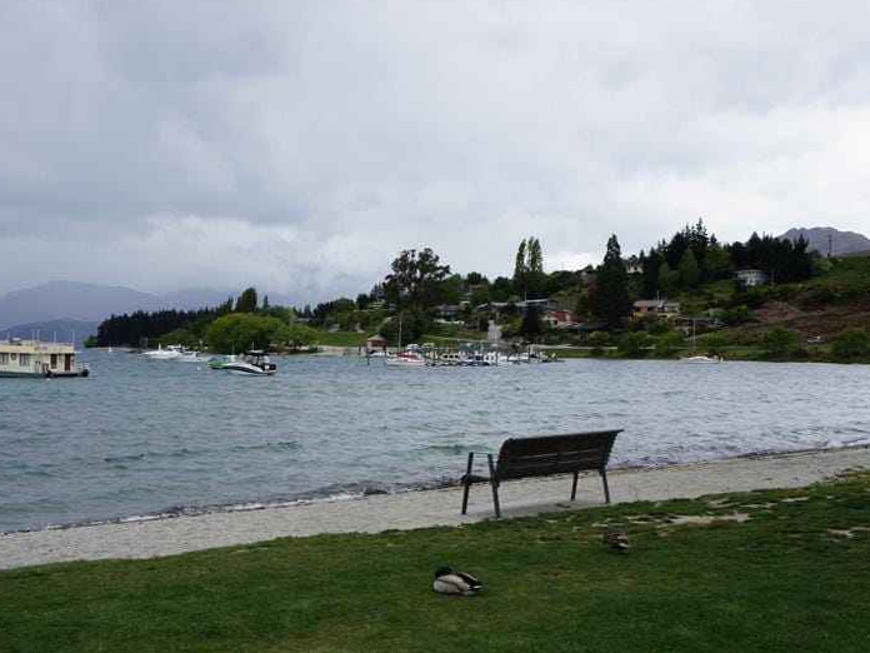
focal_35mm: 53
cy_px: 324
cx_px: 388
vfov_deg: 27.5
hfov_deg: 36.1
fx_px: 1332
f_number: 13
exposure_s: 1/100
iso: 200
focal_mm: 32
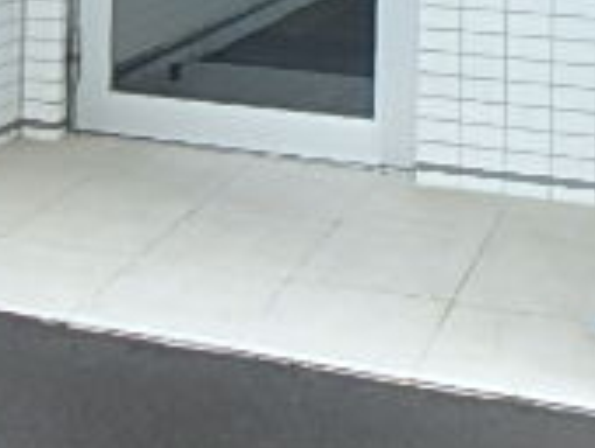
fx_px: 1360
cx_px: 287
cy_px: -294
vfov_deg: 16.4
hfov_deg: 24.7
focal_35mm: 79
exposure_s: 1/40
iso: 200
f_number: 3.5
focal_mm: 3.7
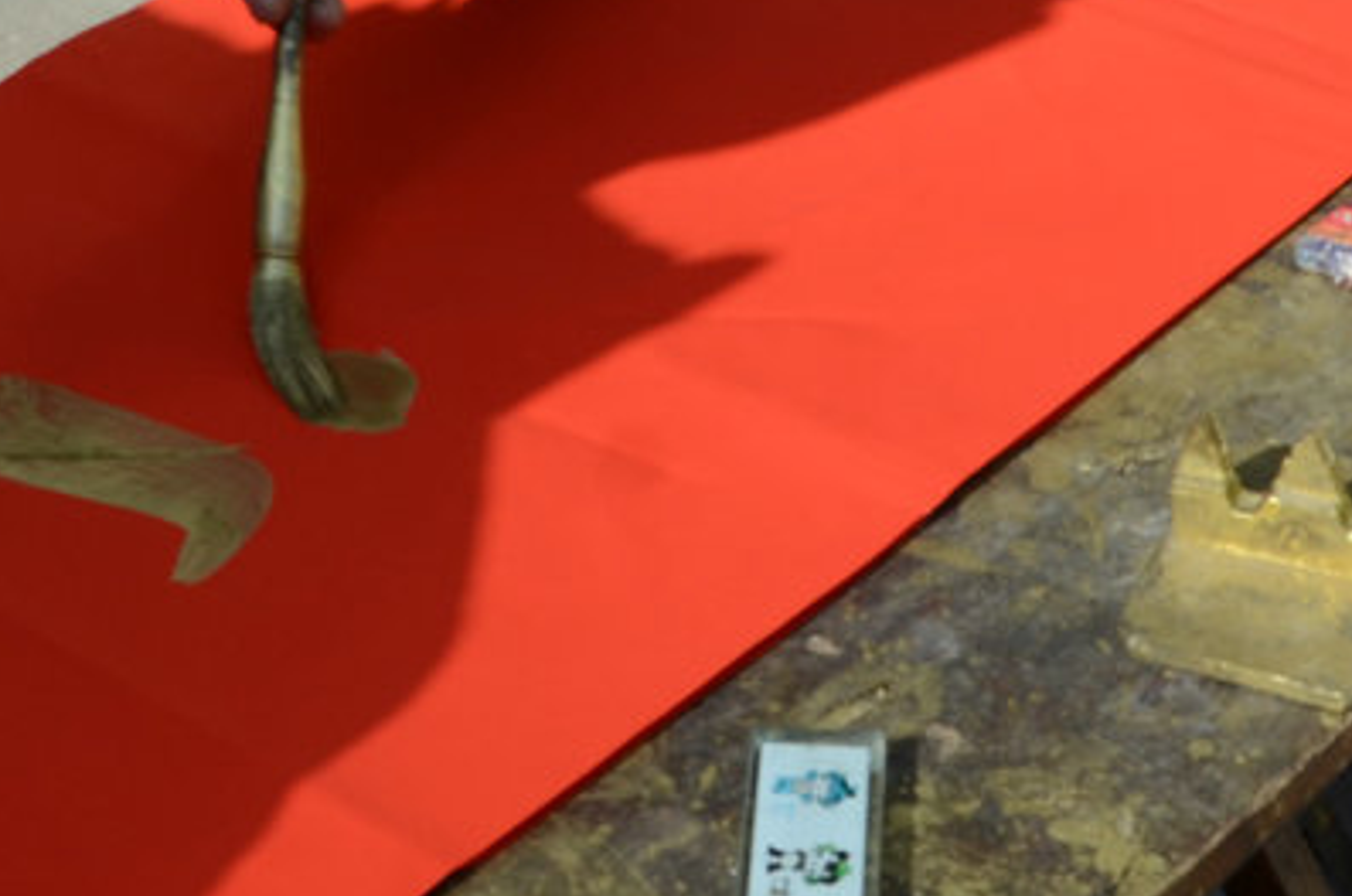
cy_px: -129
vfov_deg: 13.1
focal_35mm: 102
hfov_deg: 20.0
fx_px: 3823
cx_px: 538
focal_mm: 18
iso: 160
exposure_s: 1/200
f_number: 9
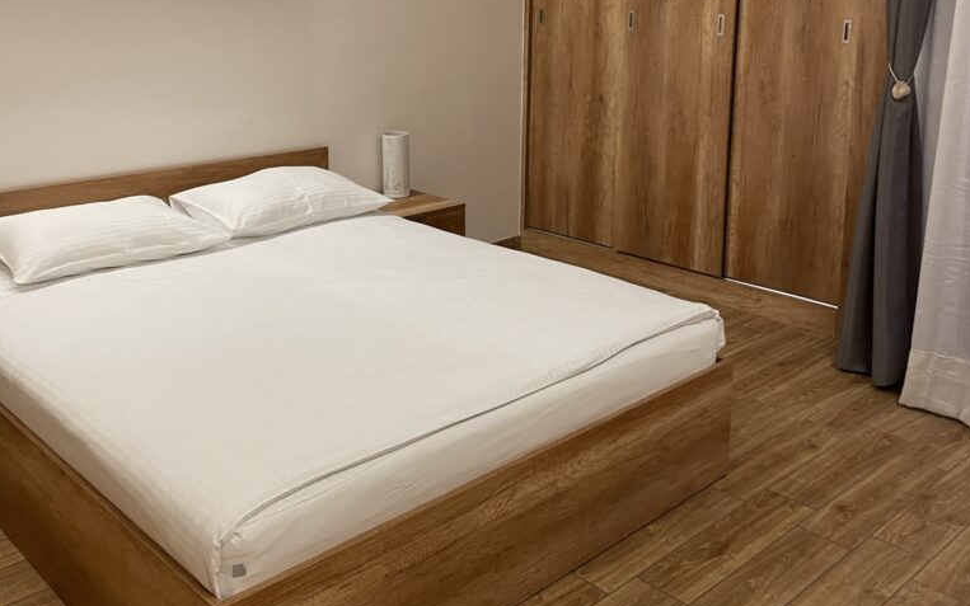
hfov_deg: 52.7
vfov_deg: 33.6
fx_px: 978
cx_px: 487
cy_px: 135
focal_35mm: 37
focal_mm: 4.2
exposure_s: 1/50
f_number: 1.6
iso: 160
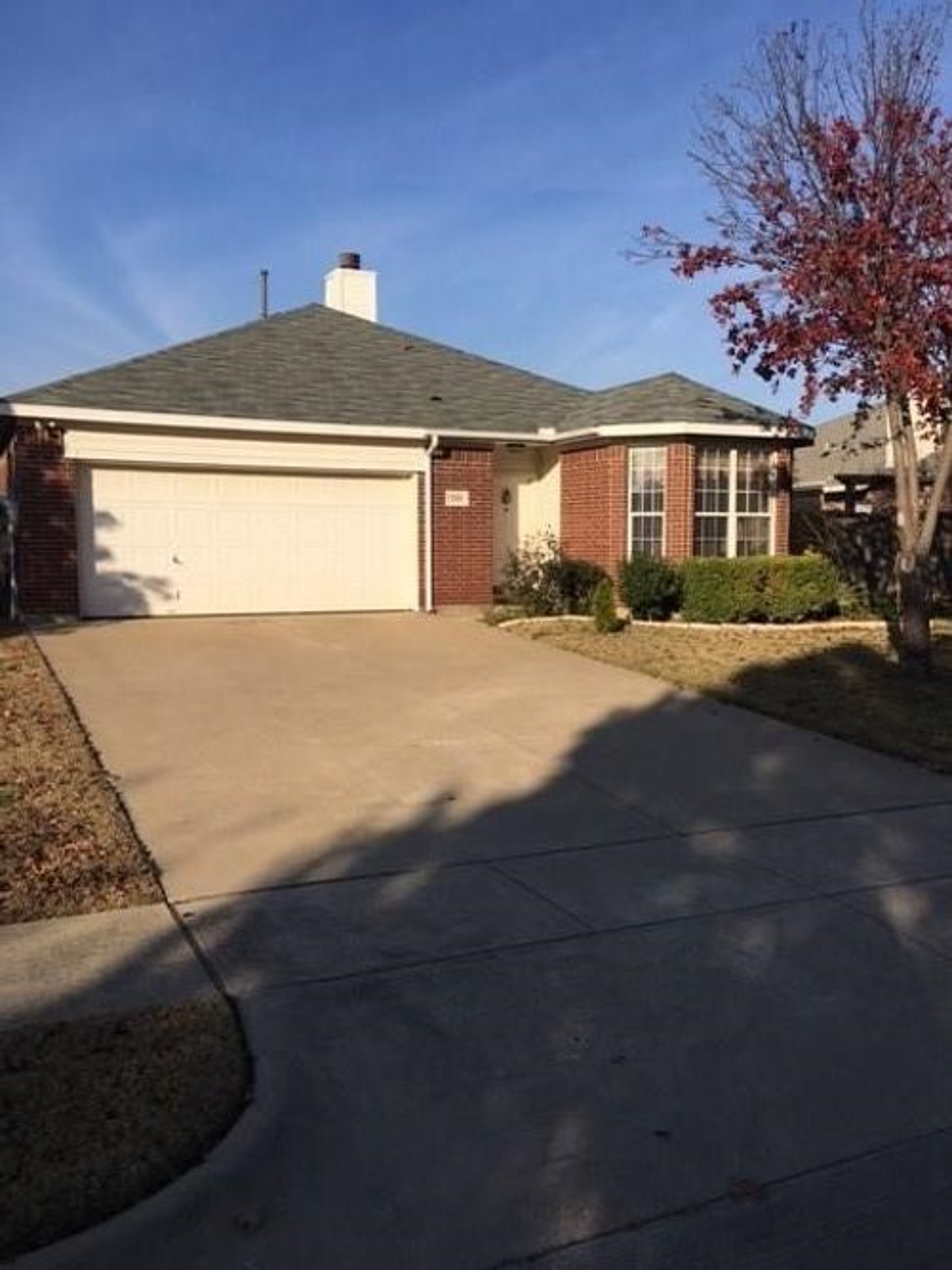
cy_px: 635
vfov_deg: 61.7
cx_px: 476
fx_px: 1064
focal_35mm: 29
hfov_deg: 48.2
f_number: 2.2
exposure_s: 1/2331
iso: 25
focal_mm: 4.15
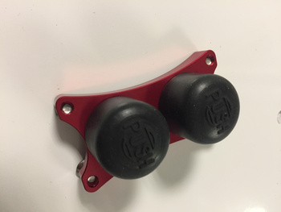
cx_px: 140
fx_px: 236
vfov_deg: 48.3
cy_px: 106
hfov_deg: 61.6
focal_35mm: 29
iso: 200
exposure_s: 1/33
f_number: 2.2
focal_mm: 4.15
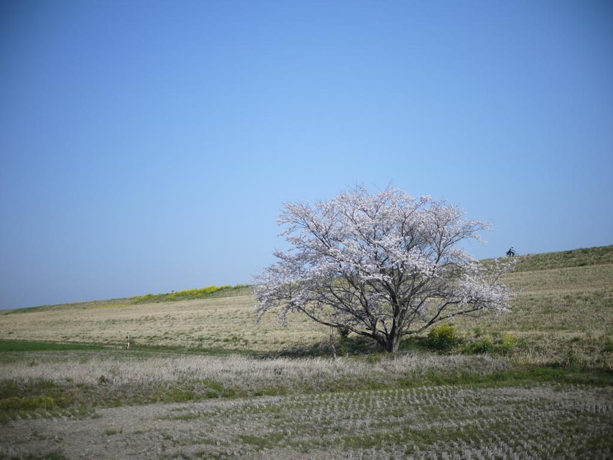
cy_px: 230
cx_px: 306
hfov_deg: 46.8
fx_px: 708
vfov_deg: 36.0
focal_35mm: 40
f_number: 1.7
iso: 160
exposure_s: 1/4000
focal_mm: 20
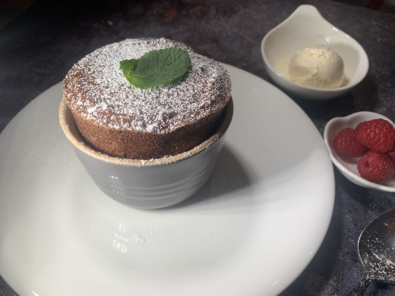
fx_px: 297
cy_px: 148
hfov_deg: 67.3
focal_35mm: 26
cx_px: 198
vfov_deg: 53.1
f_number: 1.8
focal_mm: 4.25
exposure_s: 1/323
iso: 25
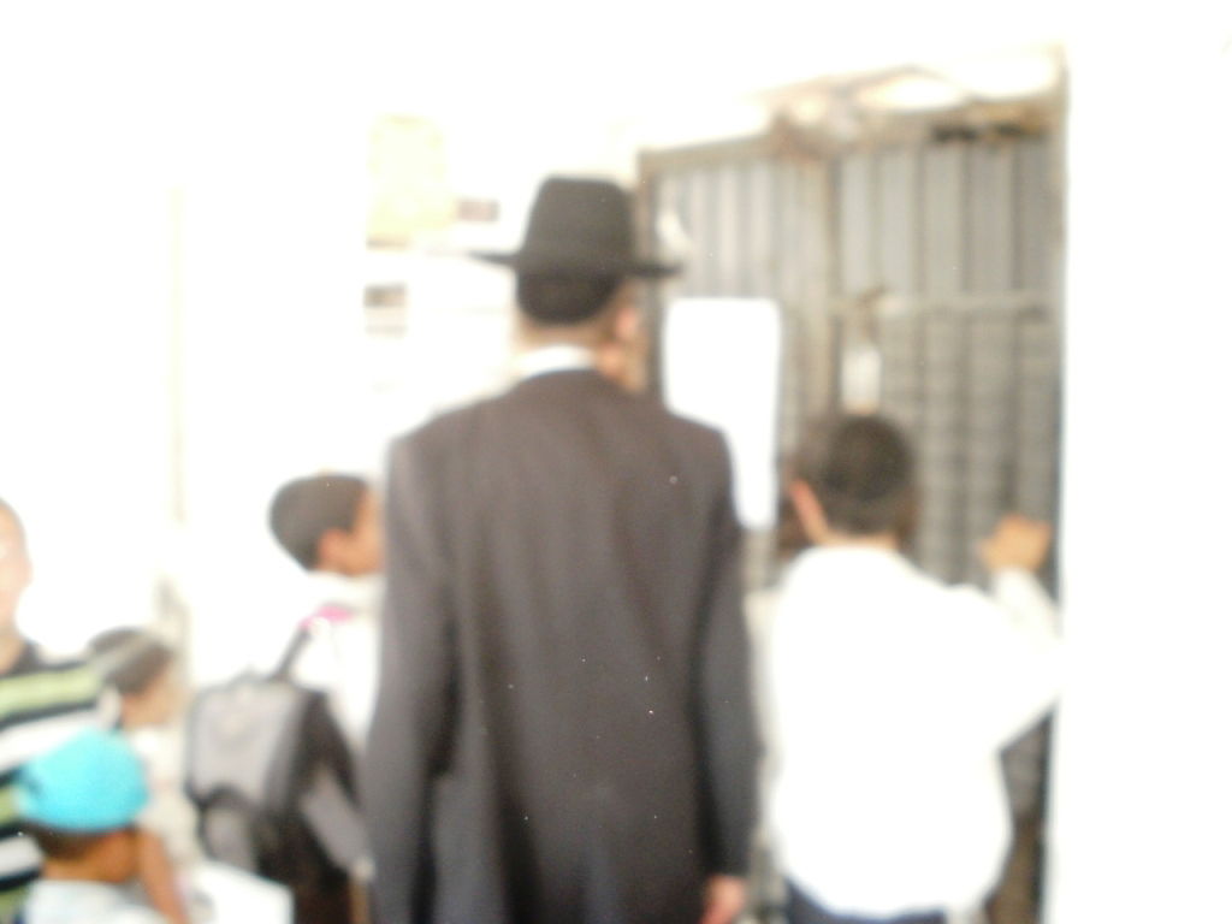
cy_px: 462
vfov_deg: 39.7
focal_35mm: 36
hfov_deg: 51.4
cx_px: 616
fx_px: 1281
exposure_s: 1/30
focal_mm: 6.3
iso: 250
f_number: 3.5
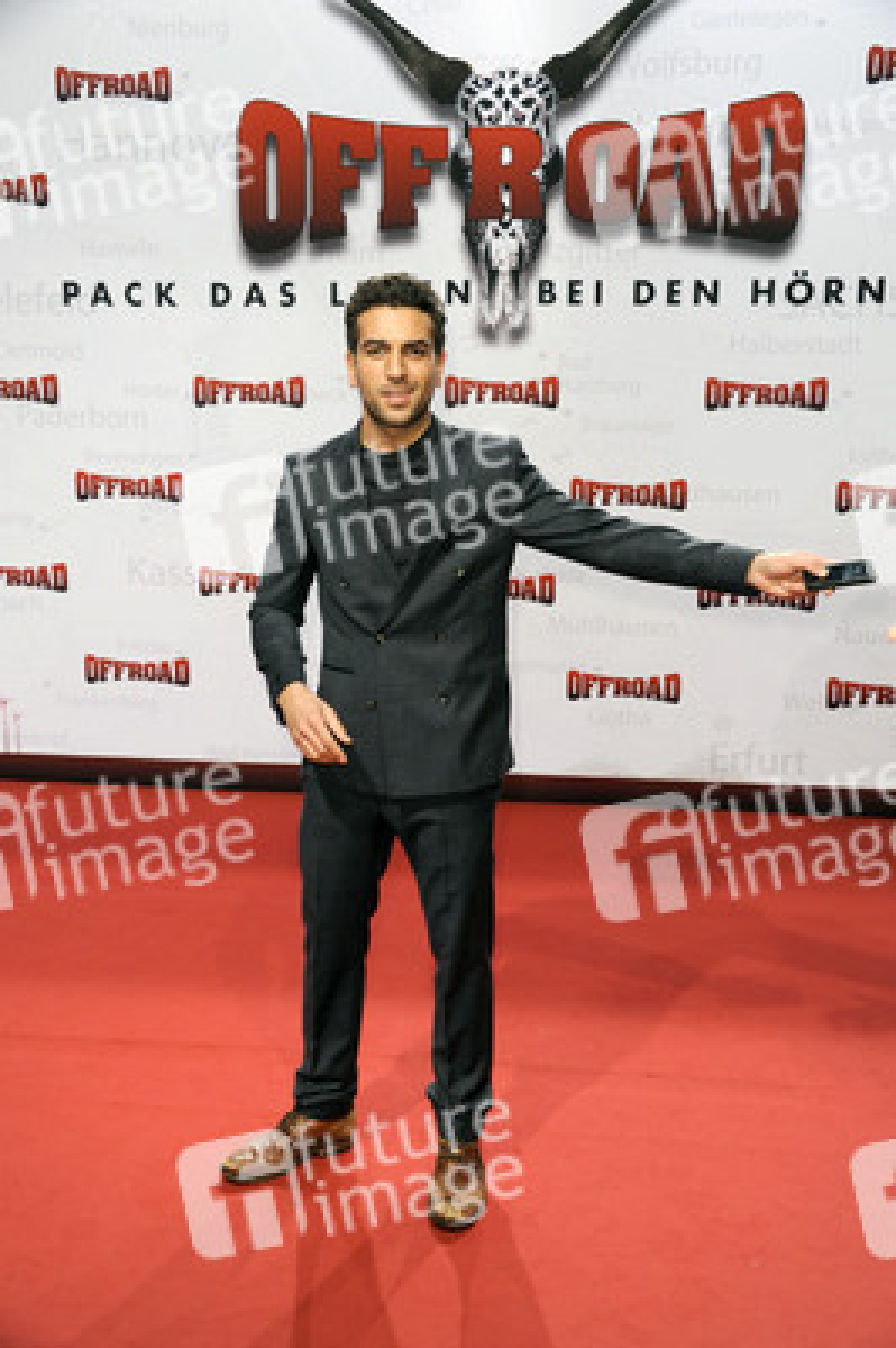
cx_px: 448
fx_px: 1571
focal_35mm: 42
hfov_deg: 31.8
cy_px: 674
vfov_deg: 46.4
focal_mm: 42
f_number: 5.6
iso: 800
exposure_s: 1/160
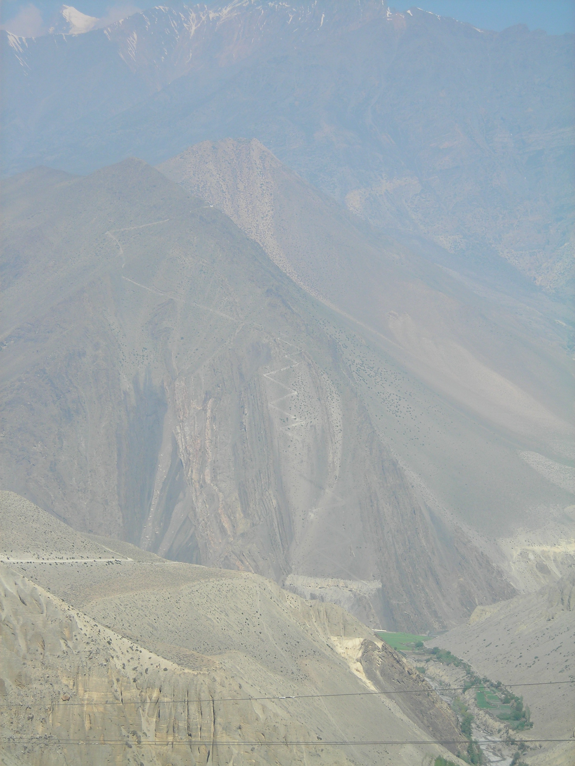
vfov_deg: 25.3
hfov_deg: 19.1
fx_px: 1705
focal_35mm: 77
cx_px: 288
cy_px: 383
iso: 50
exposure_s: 1/364
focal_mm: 12.7
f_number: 4.2
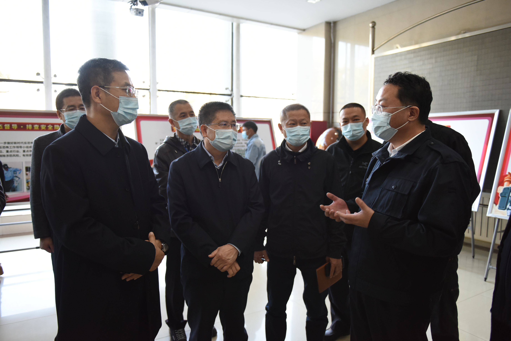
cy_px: 170
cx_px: 256
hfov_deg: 67.4
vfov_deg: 48.0
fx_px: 383
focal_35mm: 27
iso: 2000
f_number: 2.8
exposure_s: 1/250
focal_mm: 27
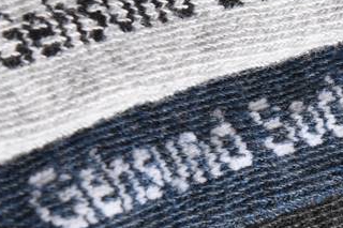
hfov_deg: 9.4
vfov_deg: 6.3
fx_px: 2085
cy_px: 194
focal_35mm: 219
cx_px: 315
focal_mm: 70
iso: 200
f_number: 13
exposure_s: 1/80
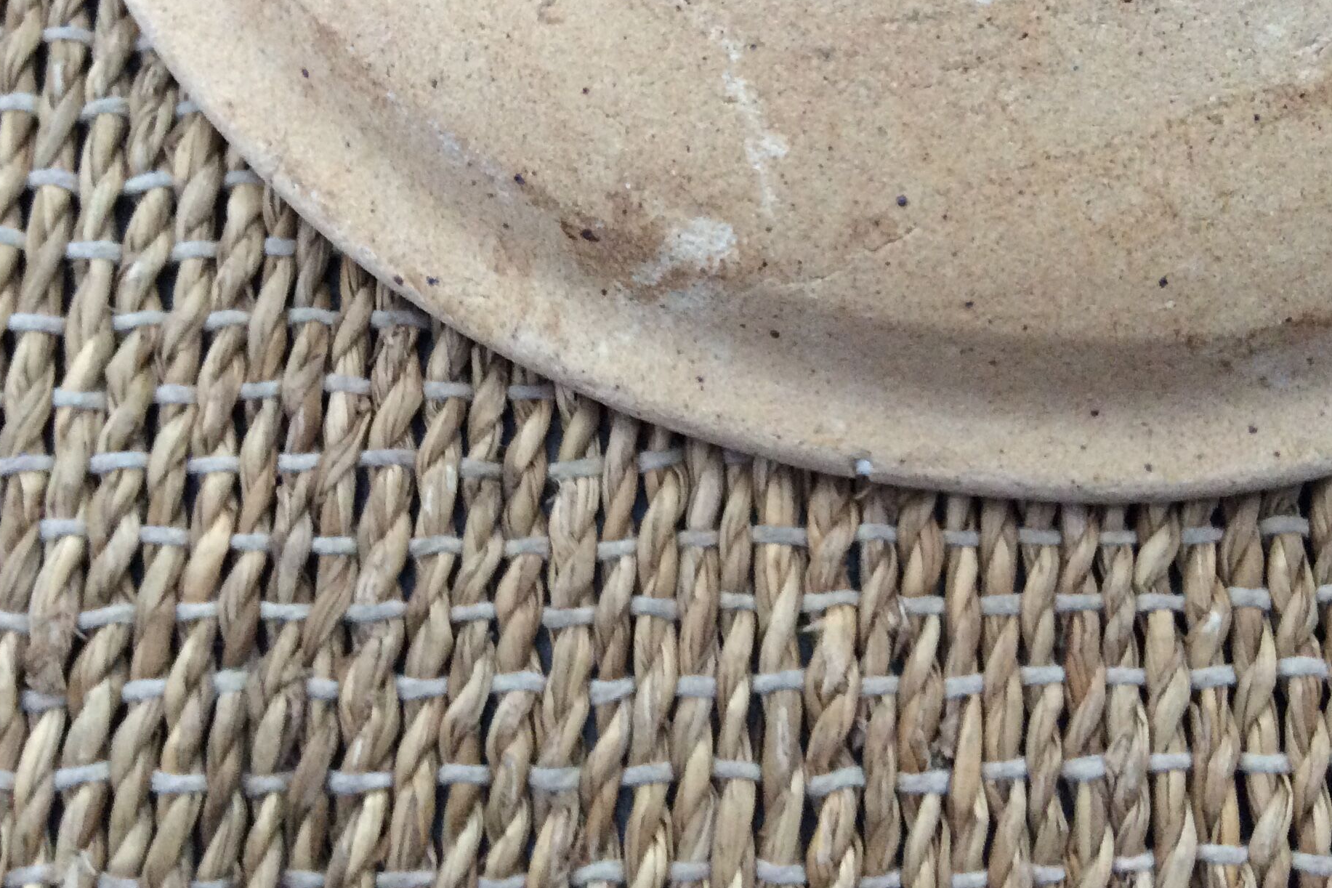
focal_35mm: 47
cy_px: 258
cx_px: 711
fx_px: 1739
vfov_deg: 28.4
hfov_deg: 41.9
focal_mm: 3.3
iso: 200
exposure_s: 1/25
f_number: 2.4
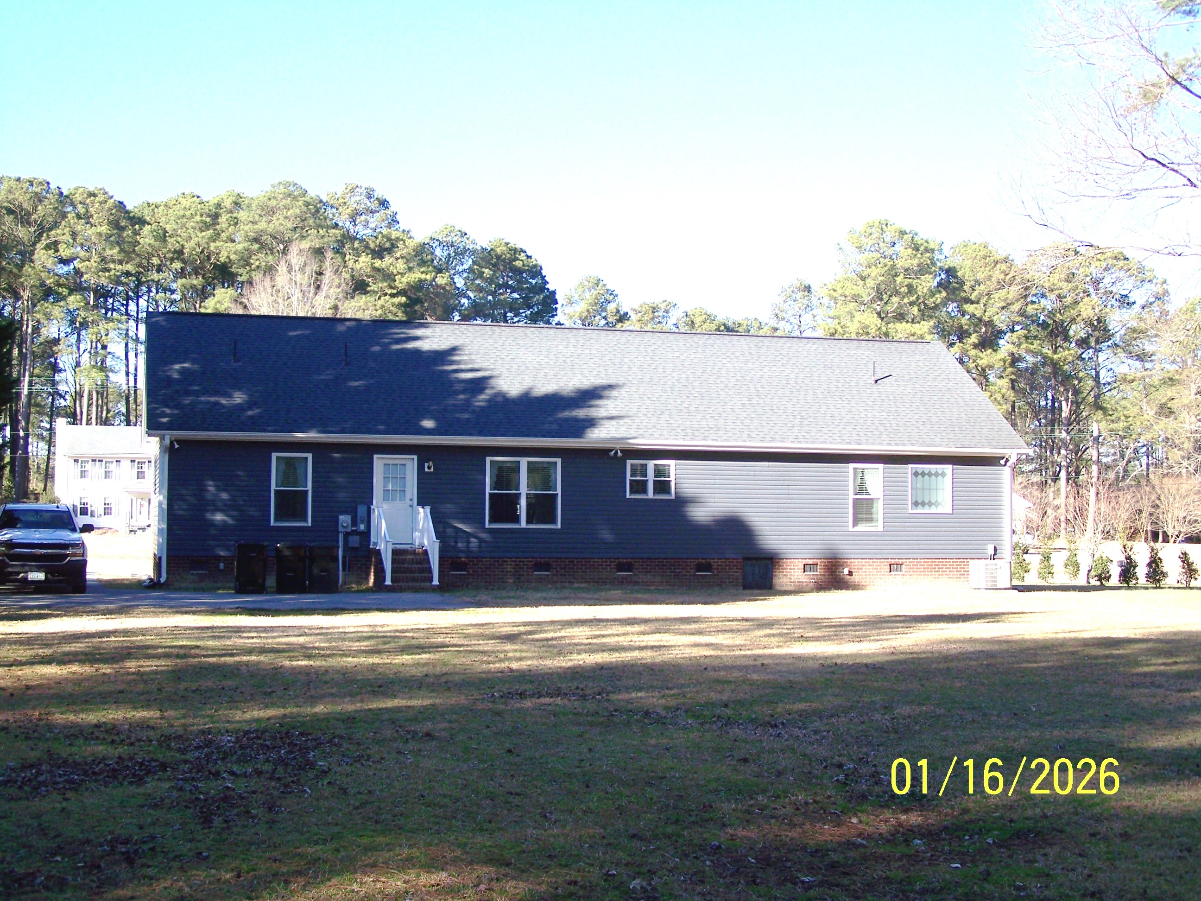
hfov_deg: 37.5
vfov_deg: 28.6
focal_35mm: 51
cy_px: 450
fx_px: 1769
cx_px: 600
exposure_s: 1/320
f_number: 3
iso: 64
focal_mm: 8.5
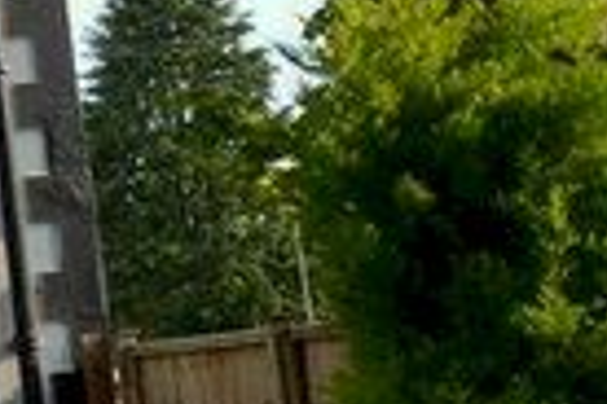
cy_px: 125
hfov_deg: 14.3
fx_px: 1408
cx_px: -910
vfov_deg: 16.3
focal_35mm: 84
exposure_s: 1/125
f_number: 5.6
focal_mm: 11
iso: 100
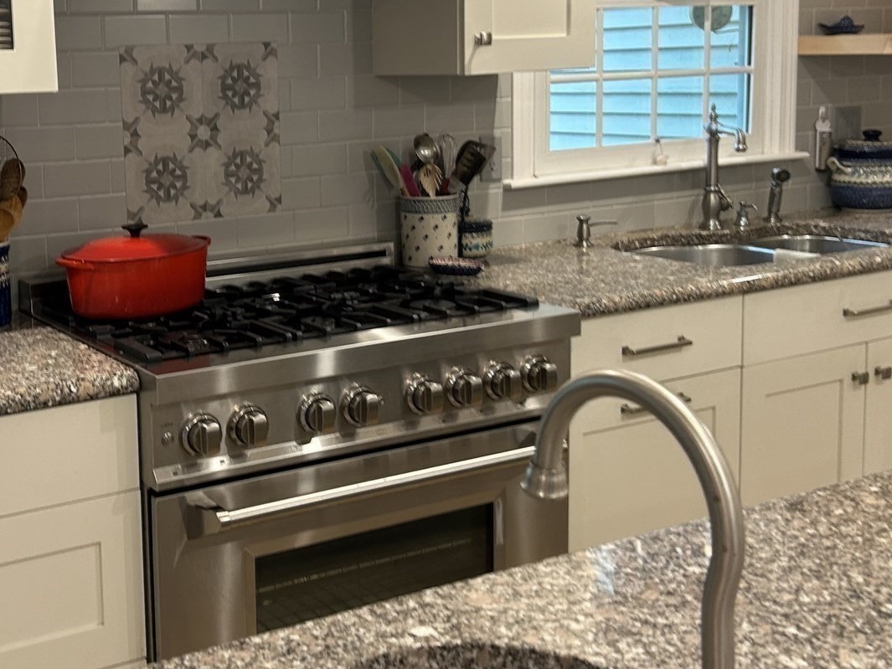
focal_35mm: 50
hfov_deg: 37.5
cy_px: 223
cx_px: 249
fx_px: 1289
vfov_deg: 28.9
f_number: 1.5
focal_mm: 5.7
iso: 80
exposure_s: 1/60
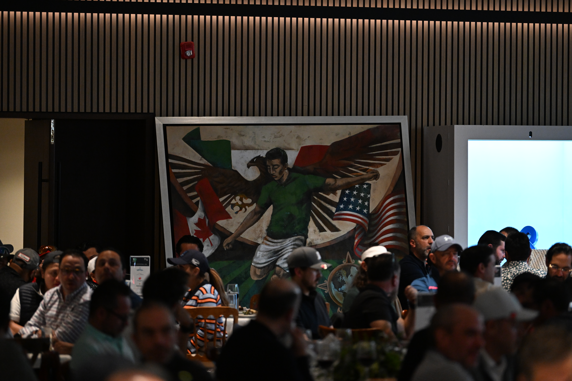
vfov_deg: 7.8
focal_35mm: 175
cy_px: 190
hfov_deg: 11.7
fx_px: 2780
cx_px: 286
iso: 4000
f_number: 2.8
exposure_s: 1/400
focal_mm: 175
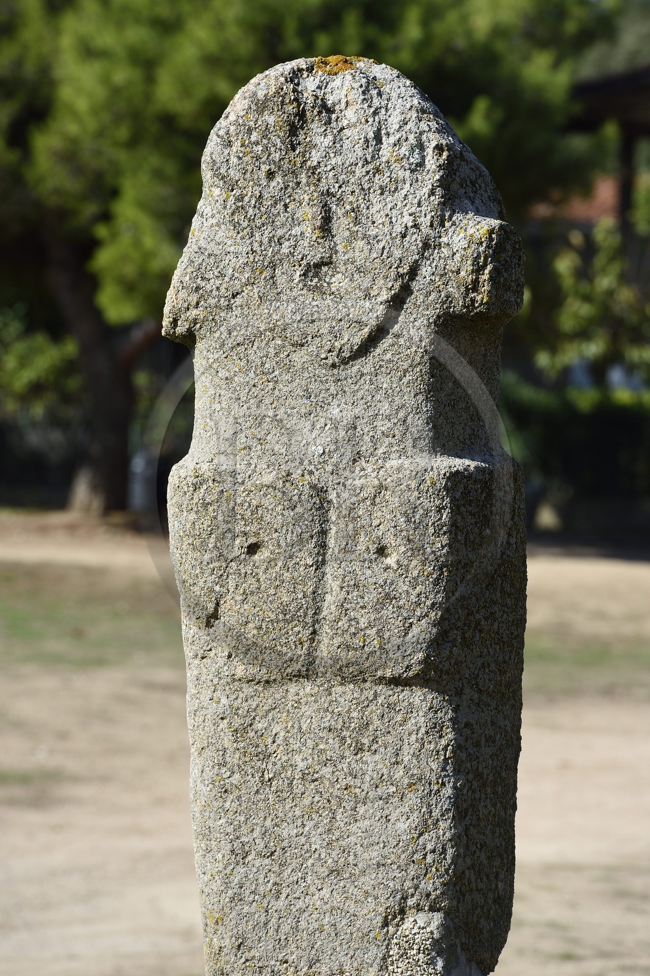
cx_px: 325
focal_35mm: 200
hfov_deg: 6.9
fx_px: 5419
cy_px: 488
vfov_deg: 10.3
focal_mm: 200
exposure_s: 1/500
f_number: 9
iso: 200
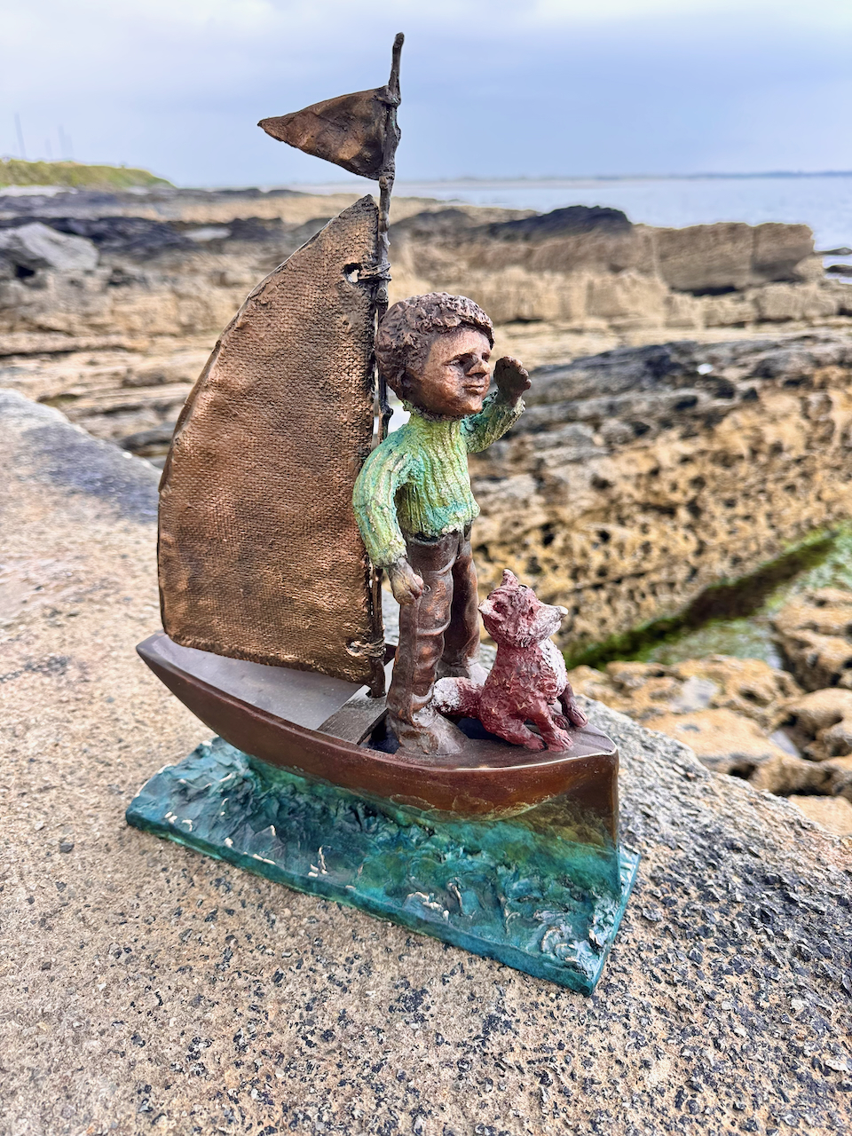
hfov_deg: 56.8
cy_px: 568
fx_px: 788
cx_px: 426
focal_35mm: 24
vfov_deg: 71.6
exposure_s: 1/278
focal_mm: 6.76
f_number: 1.78
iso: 80
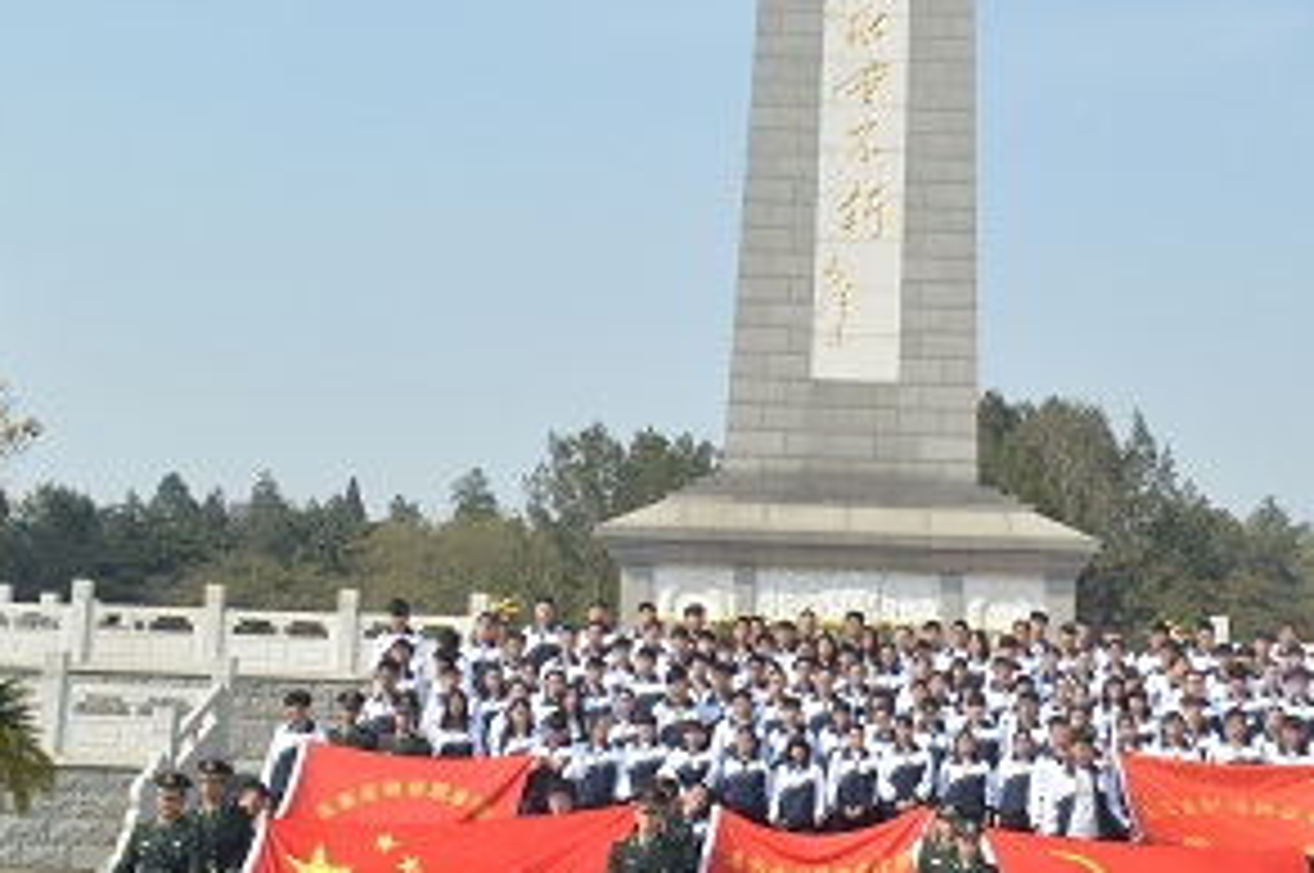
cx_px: 846
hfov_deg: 34.8
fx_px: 2078
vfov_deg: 23.6
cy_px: 315
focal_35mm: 57
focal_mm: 20
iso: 100
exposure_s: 1/125
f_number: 11
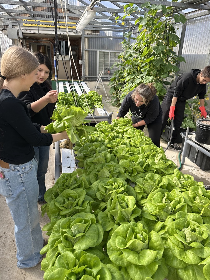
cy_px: 140
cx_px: 105
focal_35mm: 24
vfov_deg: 71.6
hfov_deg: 56.8
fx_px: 194
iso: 80
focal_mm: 6.86
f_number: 1.78
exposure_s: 1/718
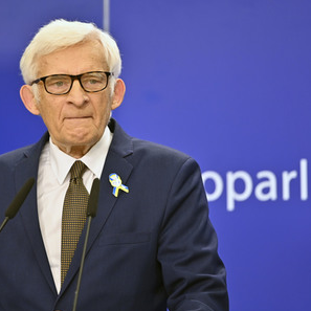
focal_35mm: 258
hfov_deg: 6.8
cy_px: 156
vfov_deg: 6.8
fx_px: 2622
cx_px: 76
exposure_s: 1/320
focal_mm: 200
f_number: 2.8
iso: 1000
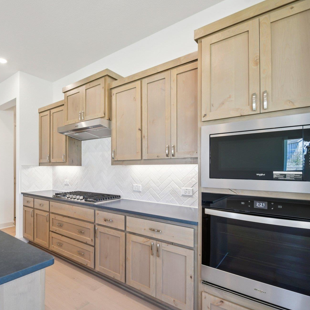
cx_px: 103
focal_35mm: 20
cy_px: 159
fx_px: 203
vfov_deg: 74.8
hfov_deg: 72.6
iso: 400
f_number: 8
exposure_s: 1/10
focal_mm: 10
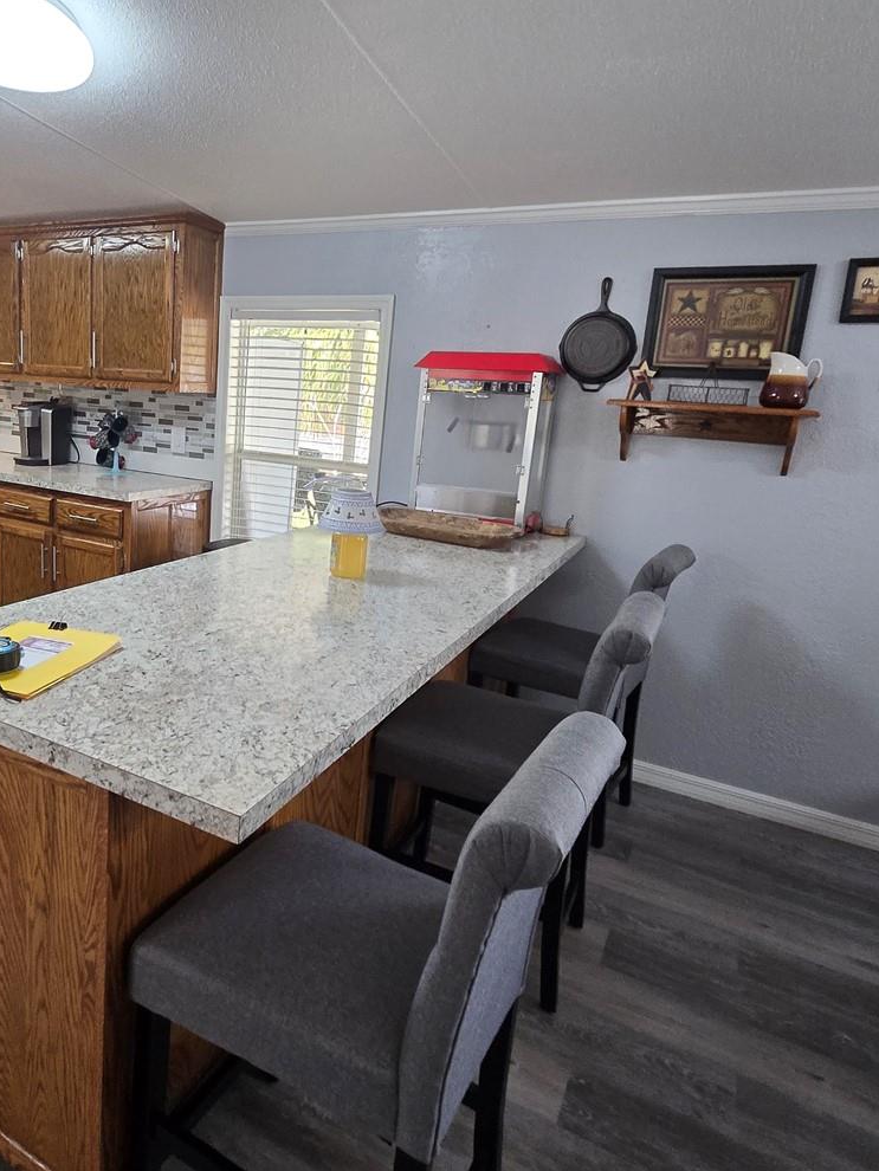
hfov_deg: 61.0
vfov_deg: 78.9
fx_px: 711
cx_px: 256
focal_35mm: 21
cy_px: 557
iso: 200
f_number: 2.2
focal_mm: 2.2
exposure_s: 1/60
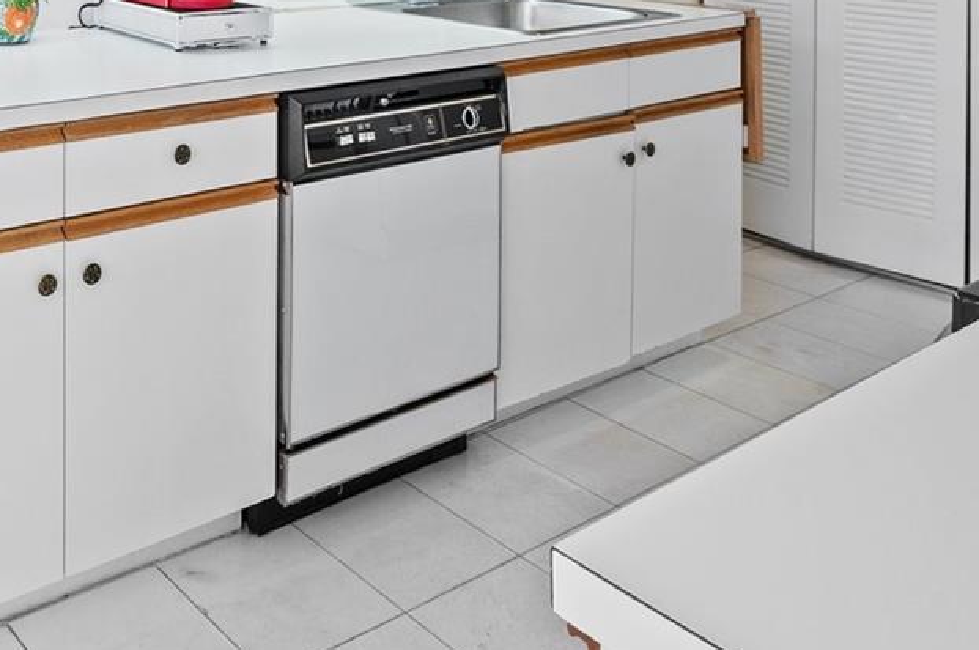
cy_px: -79
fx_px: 978
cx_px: 25
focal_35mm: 36
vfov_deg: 32.1
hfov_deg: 45.8
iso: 200
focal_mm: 14
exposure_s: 1/13
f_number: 8
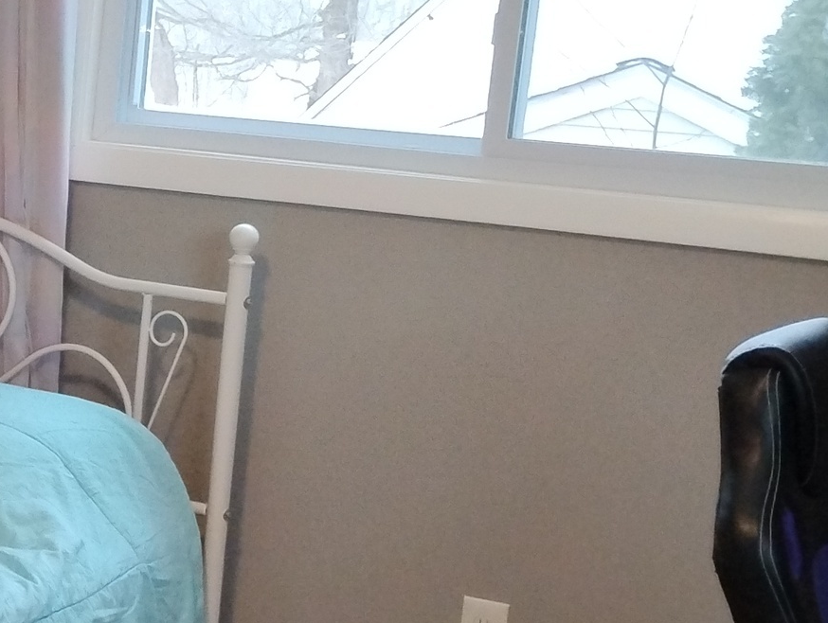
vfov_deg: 15.0
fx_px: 2347
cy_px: 514
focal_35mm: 98
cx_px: -193
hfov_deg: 18.8
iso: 972
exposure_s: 1/60
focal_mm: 4.26
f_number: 1.8
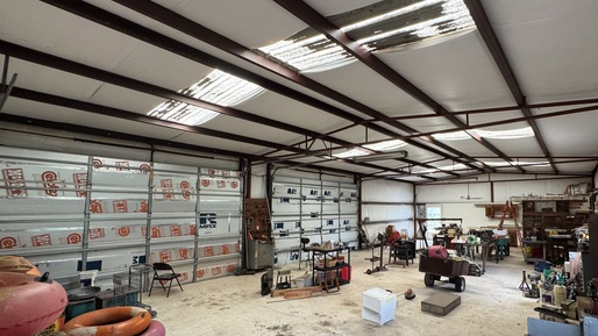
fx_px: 301
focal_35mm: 19
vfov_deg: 58.2
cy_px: 186
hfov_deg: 88.6
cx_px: 355
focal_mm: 2.22
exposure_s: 1/99
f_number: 2.2
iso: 200
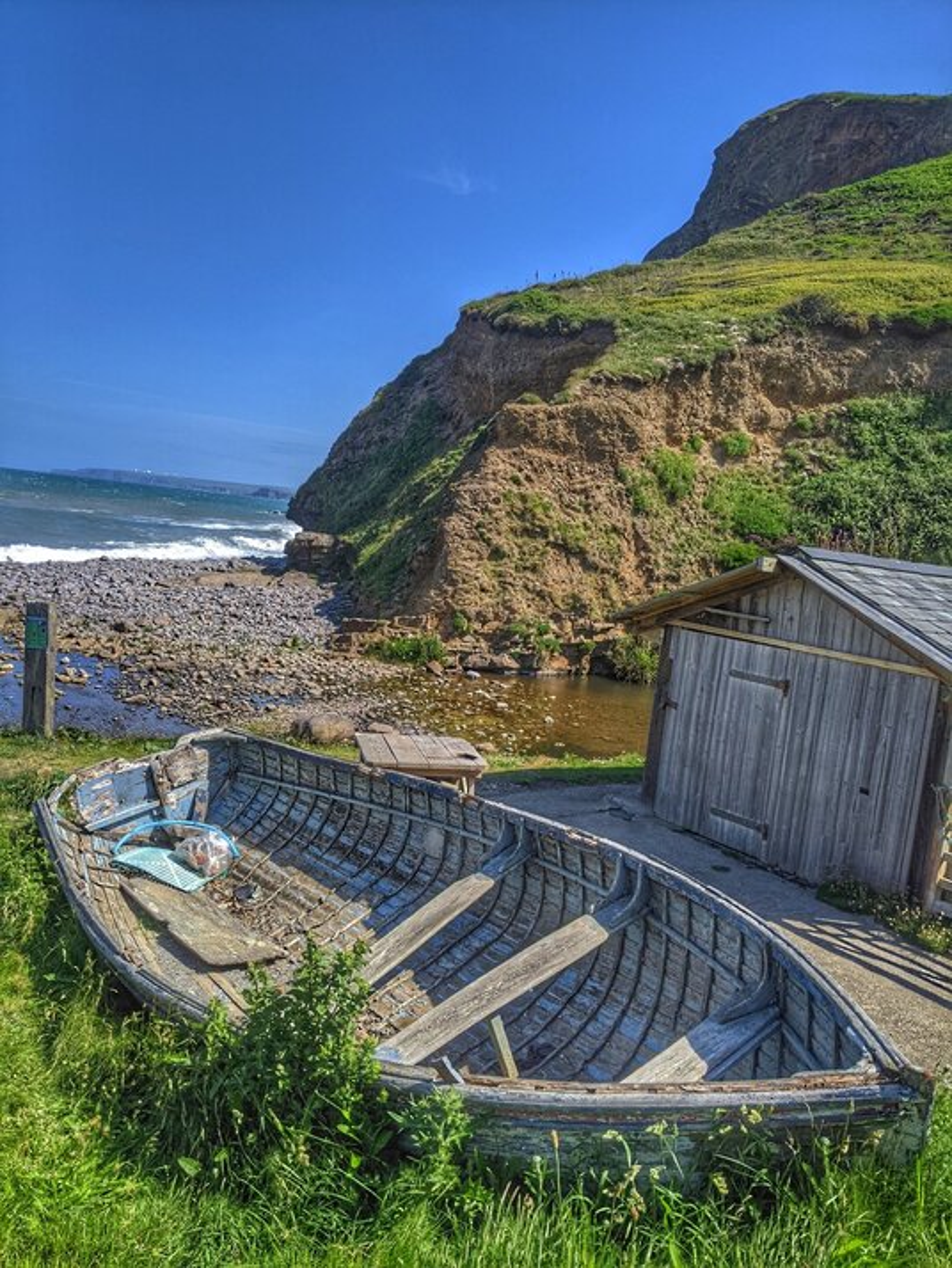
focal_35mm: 27
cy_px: 634
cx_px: 476
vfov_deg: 65.3
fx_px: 989
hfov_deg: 51.4
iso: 54
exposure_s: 1/2347
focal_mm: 4.44
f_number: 1.8
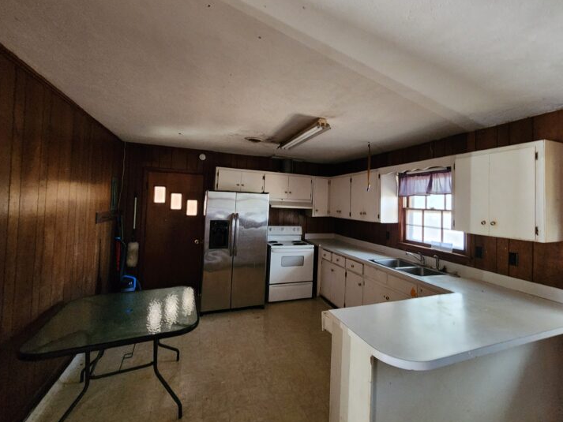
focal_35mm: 14
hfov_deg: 101.9
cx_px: 298
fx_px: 228
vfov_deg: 85.7
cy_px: 205
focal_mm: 2.2
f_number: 2.2
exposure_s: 1/24
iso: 800
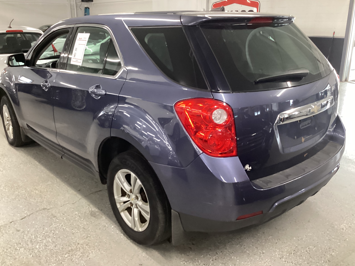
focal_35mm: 32
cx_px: 178
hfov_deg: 56.8
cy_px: 129
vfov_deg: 44.2
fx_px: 328
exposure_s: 1/40
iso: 320
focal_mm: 3.3
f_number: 2.4
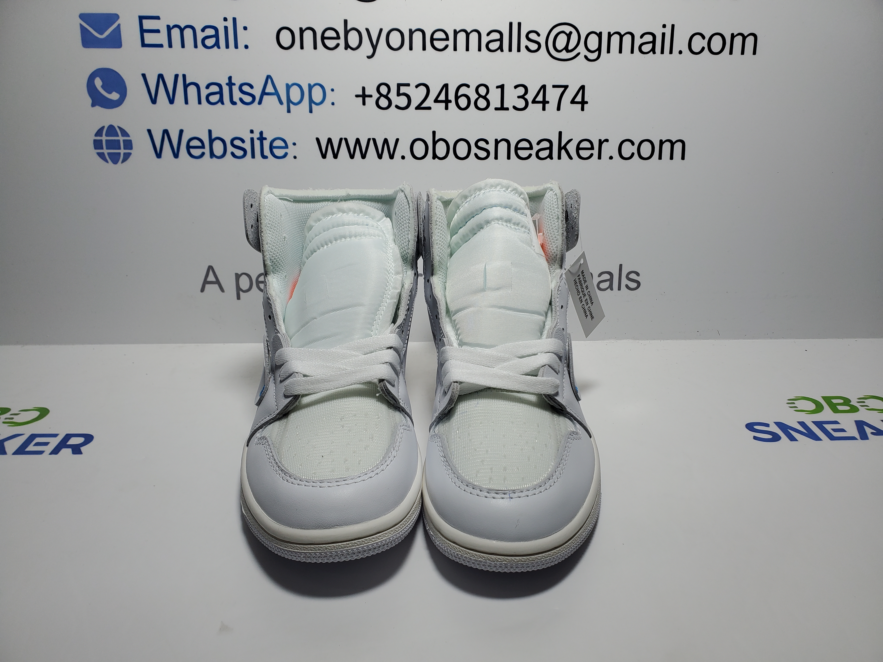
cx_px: 442
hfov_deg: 67.3
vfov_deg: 53.1
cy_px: 331
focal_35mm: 26
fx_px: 663
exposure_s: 1/508
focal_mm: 4.3
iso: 50
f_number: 2.4
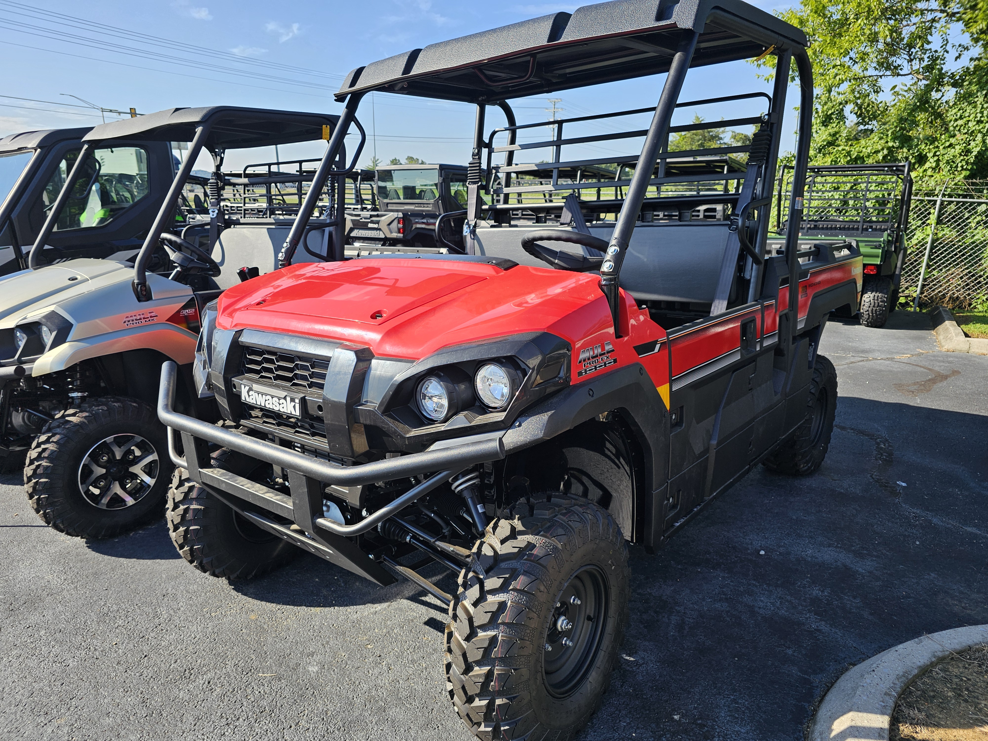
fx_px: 656
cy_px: 370
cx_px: 494
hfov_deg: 73.9
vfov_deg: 58.9
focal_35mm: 23
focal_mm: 6.3
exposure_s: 1/334
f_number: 1.7
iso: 10
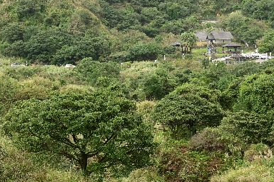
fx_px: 851
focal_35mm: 112
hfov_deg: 18.2
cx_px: 179
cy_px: -31
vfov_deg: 12.0
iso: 640
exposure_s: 1/250
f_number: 8
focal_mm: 43
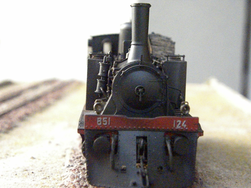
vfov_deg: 22.3
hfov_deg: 29.4
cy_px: 94
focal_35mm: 66
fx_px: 479
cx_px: 126
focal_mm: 11.8
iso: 4638
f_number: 3.5
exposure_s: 1/300
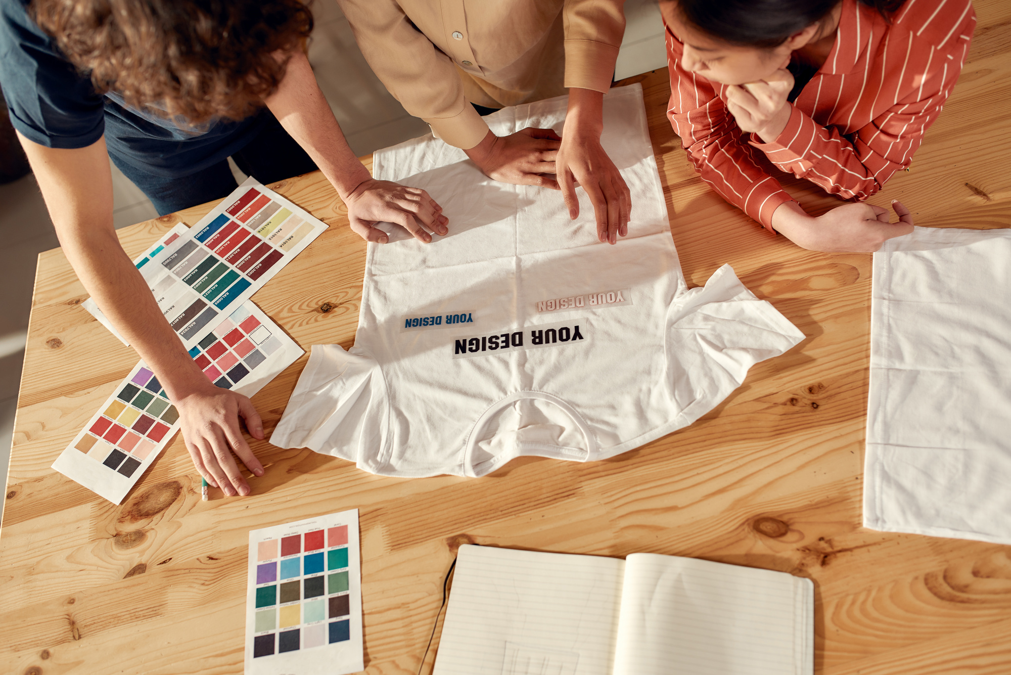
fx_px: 983
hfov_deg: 54.4
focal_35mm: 35
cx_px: 506
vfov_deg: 37.9
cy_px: 338
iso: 100
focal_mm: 35
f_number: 3.2
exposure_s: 1/80
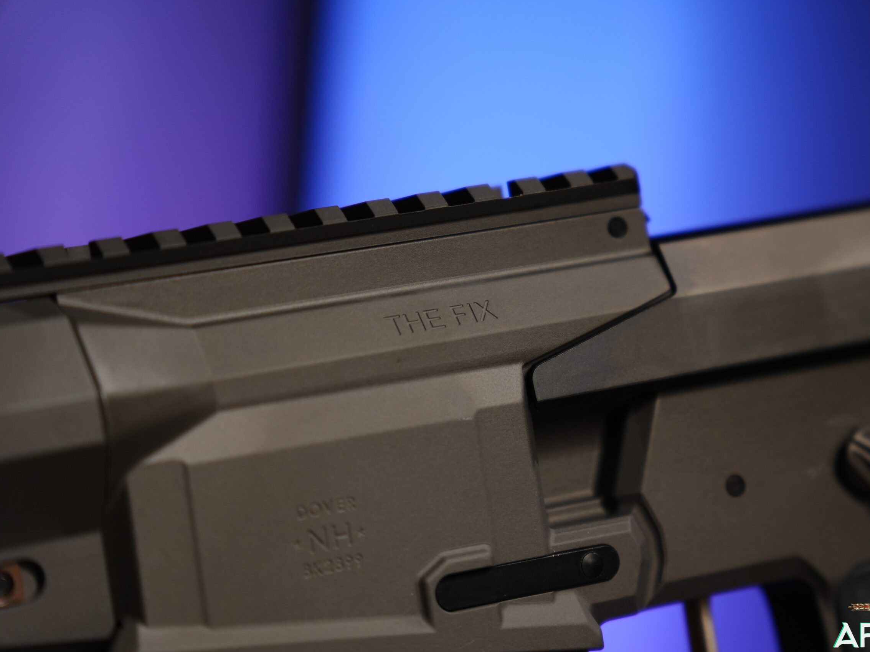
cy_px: 326
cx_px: 482
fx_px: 2865
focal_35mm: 114
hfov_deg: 17.3
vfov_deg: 13.0
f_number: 2.8
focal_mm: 70
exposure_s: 1/40
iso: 400
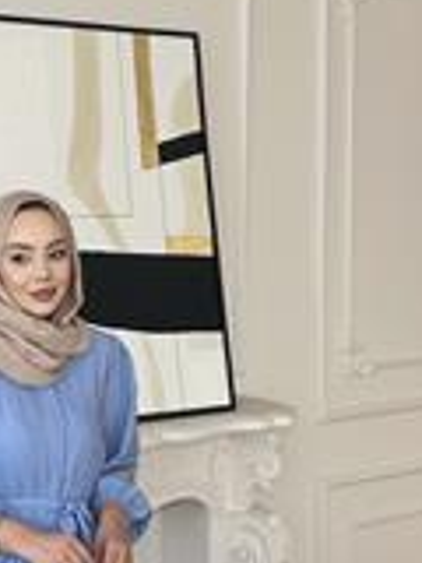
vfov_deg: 29.2
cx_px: -25
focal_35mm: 62
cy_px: 561
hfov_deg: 22.5
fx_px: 1008
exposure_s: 1/121
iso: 64
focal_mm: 6.86
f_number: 1.78
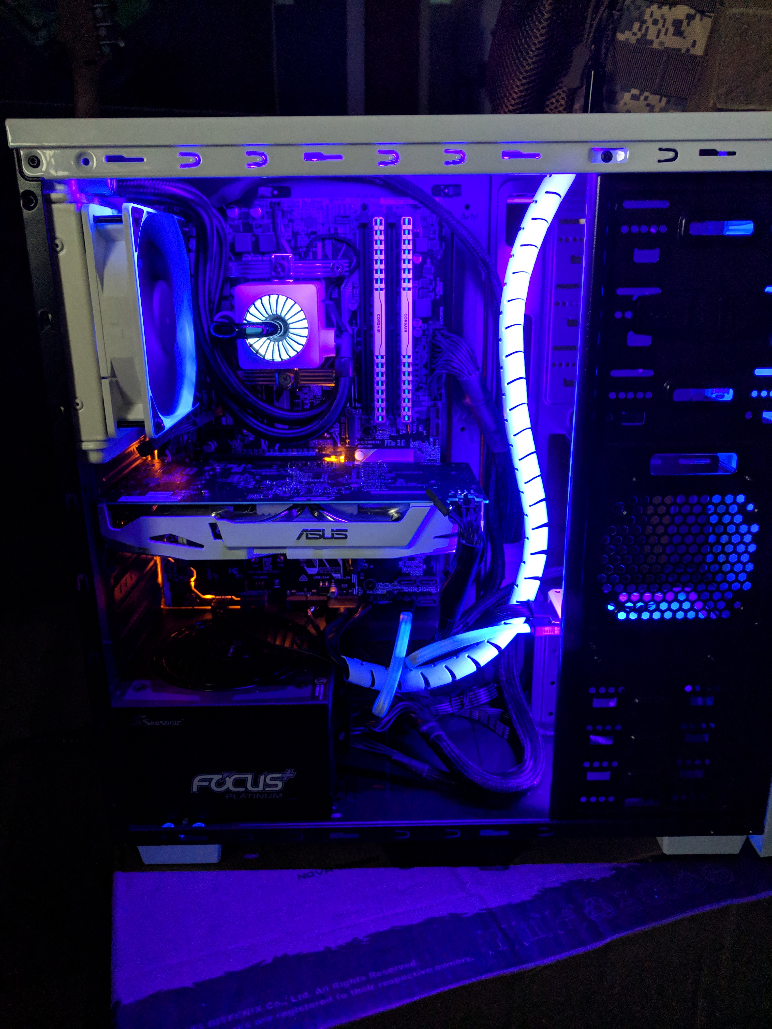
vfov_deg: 67.3
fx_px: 773
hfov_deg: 53.1
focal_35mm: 26
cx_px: 386
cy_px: 514
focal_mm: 4.67
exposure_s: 1/30
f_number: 2
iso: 874
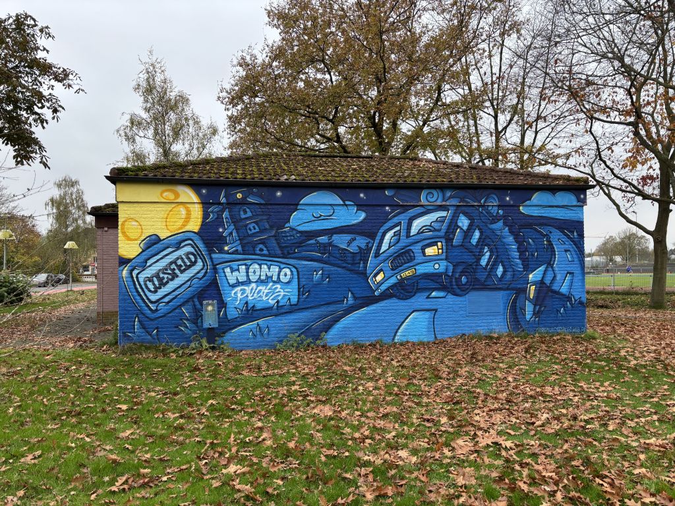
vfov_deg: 53.1
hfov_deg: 67.3
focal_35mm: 26
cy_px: 253
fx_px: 507
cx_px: 338
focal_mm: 5.96
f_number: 1.6
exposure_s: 1/121
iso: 32
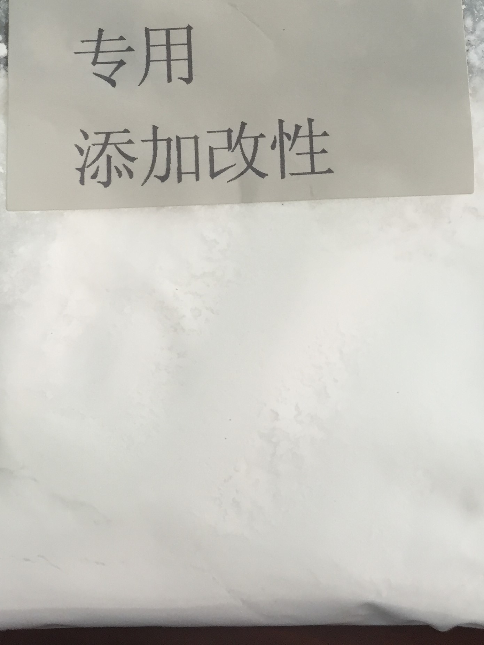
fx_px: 541
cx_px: 242
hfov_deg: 48.2
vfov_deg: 61.7
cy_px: 322
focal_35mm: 29
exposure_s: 1/33
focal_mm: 4.15
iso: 32
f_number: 2.2
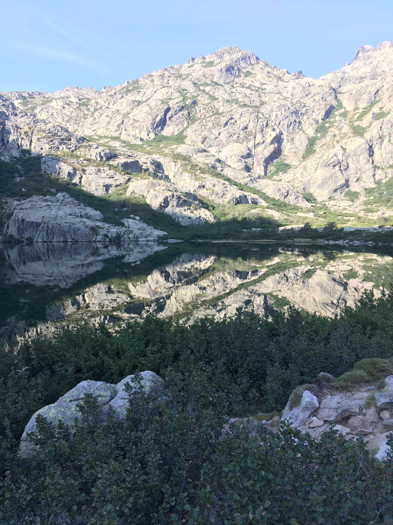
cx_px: 196
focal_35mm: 29
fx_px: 439
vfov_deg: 61.7
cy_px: 262
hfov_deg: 48.2
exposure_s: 1/238
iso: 25
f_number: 2.2
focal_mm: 4.15
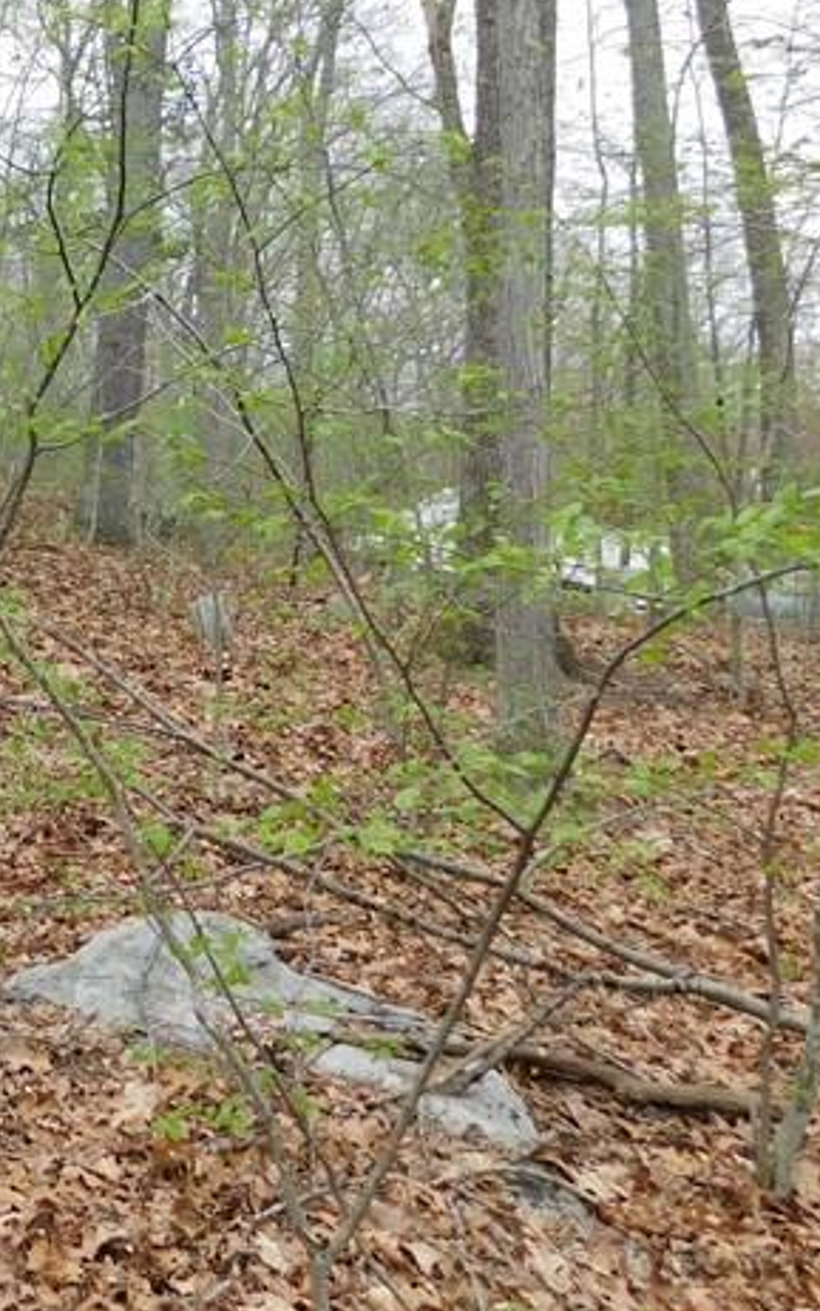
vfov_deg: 37.1
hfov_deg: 21.1
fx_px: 1930
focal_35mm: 54
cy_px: 434
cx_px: -329
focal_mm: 4
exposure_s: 1/500
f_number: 3
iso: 125
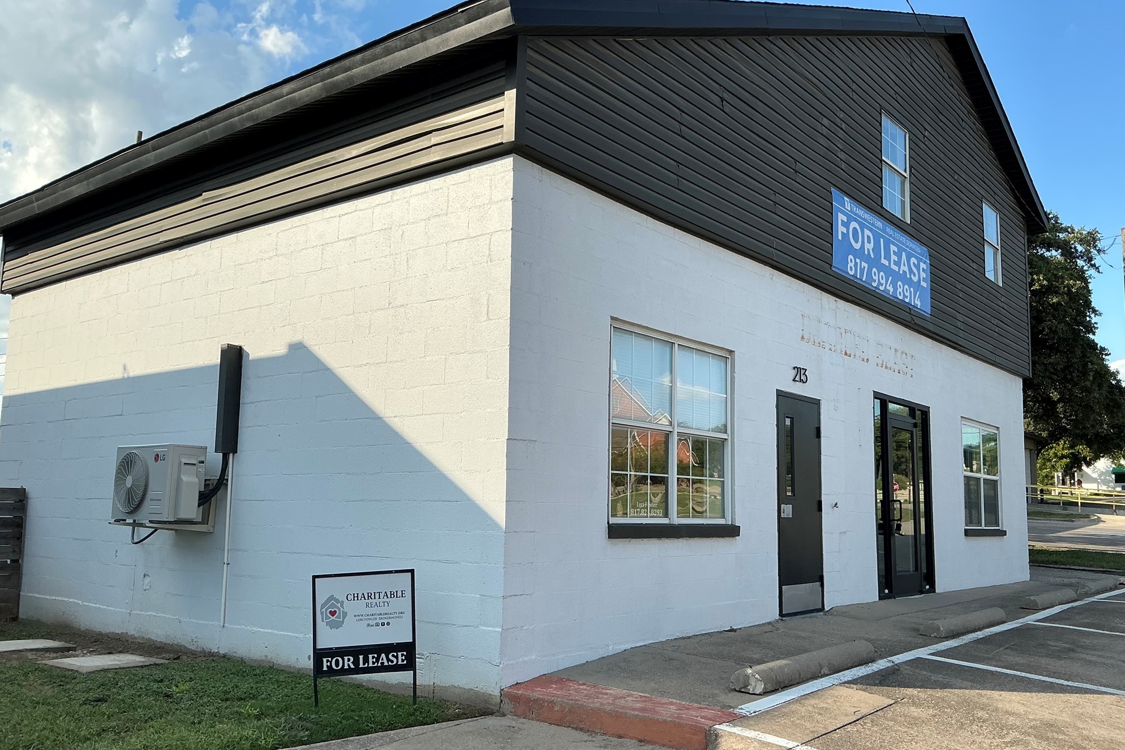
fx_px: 937
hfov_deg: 61.9
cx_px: 578
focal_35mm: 30
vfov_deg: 43.6
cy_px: 397
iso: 25
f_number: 1.8
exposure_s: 1/1490
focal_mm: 3
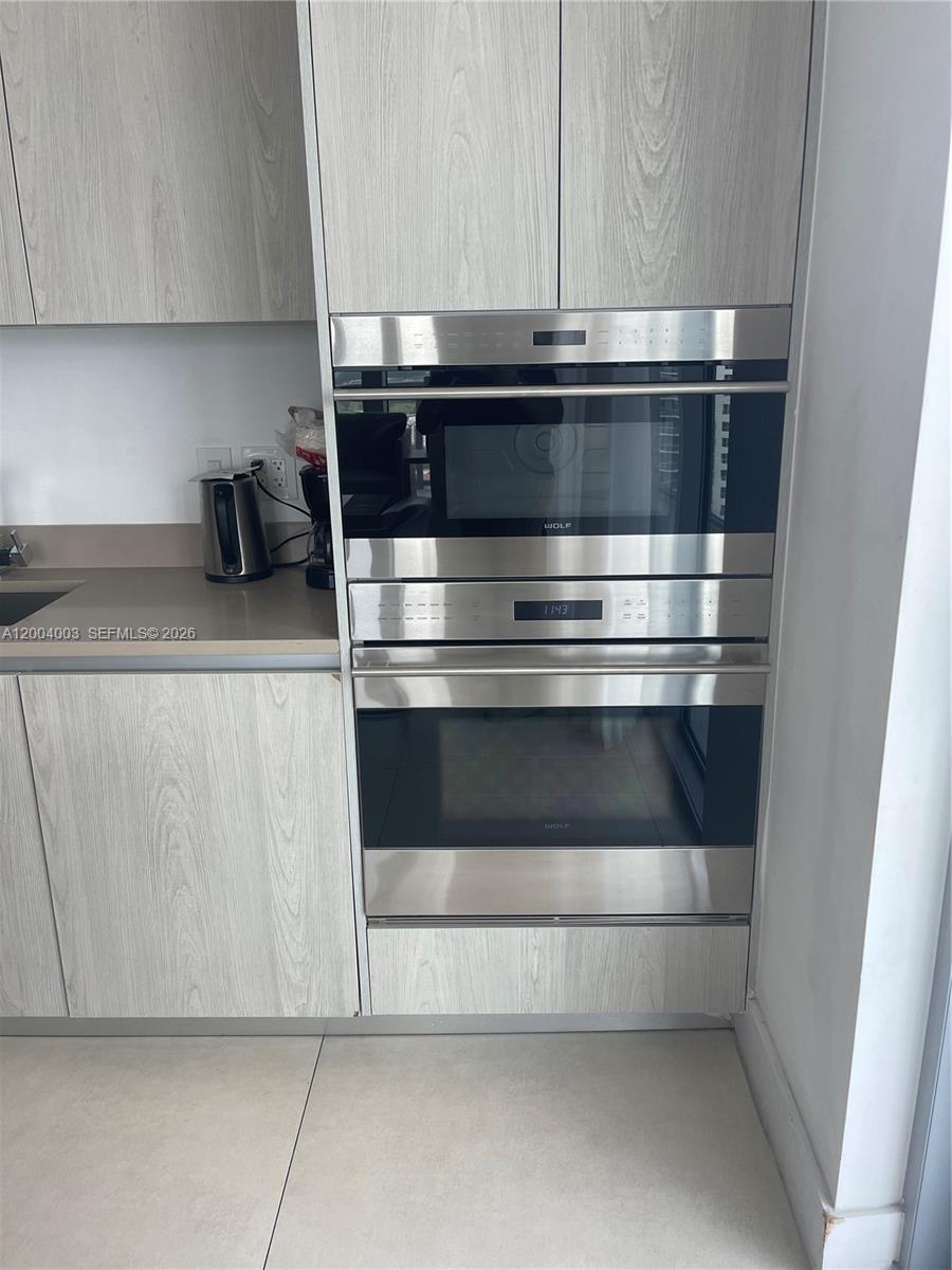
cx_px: 476
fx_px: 953
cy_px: 635
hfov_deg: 53.1
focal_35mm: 26
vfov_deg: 67.3
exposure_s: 1/121
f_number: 1.6
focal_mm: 5.1
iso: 50
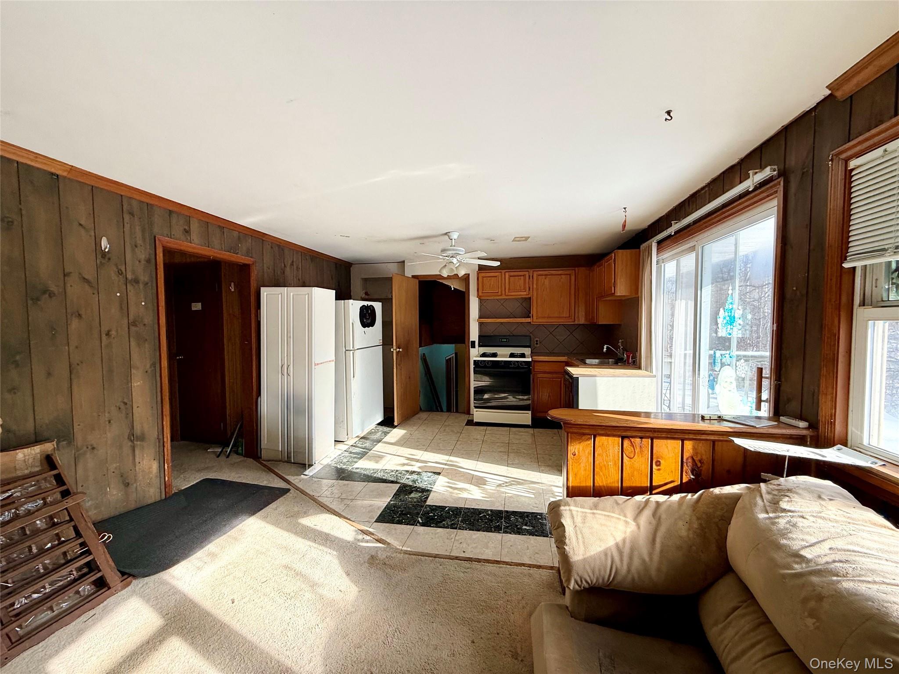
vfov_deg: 85.7
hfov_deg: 102.1
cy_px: 337
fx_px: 364
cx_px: 450
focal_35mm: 14
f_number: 2.2
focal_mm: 2.22
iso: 64
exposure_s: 1/231
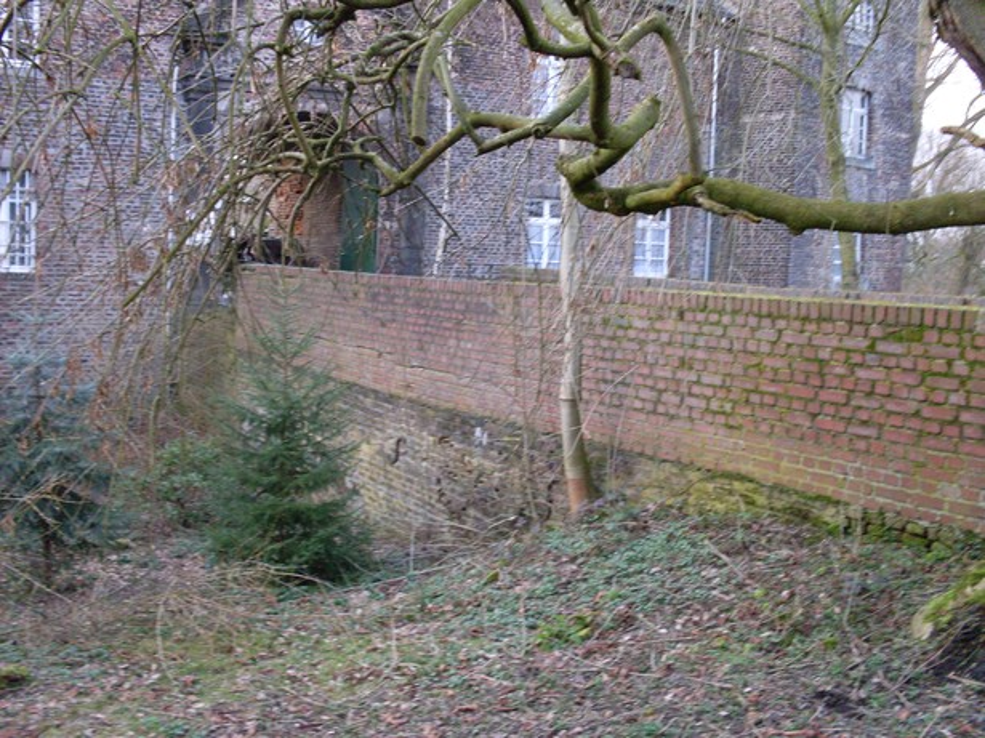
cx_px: 492
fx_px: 1081
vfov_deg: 37.7
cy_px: 369
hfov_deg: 49.0
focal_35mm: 38
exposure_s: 1/45
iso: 120
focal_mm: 6.3
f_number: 2.8
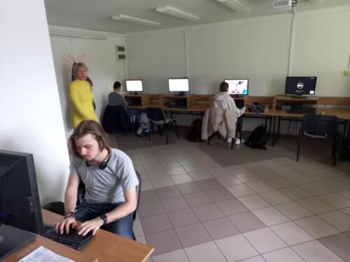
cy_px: 131
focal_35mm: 25
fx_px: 253
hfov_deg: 69.4
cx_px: 175
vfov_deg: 54.9
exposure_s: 1/24
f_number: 1.8
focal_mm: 4.6
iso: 400
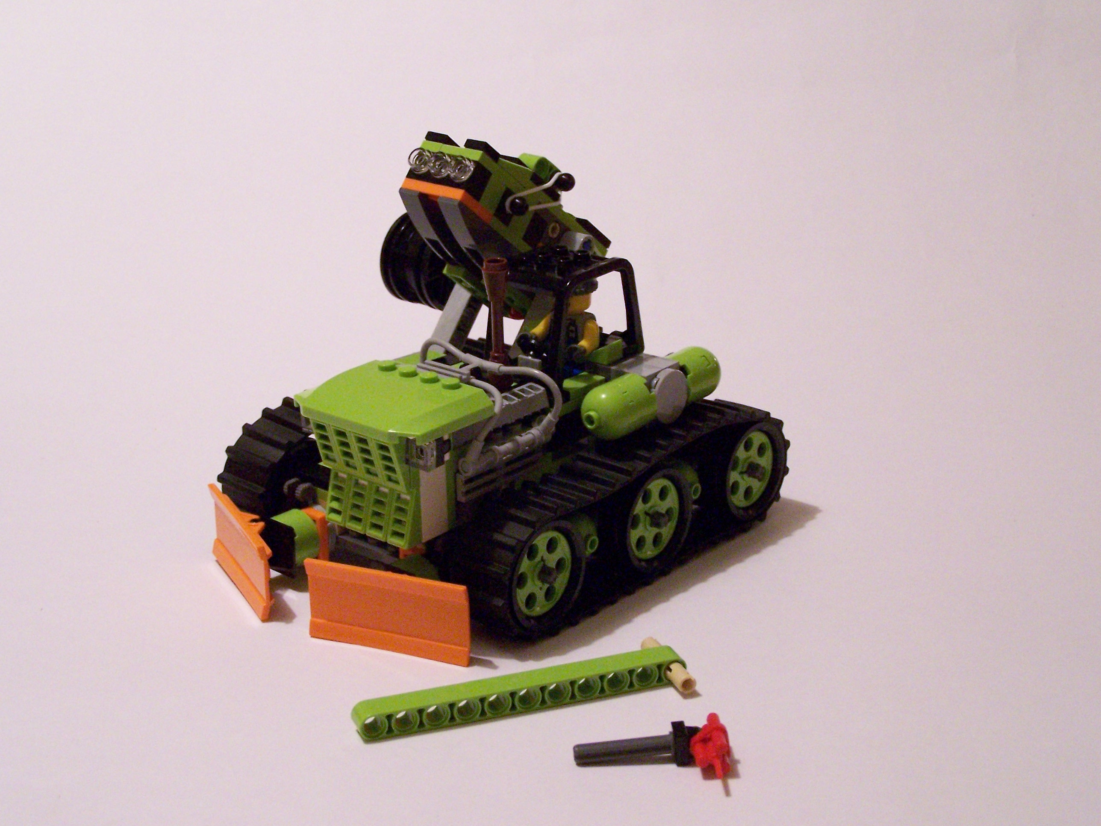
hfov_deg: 32.7
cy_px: 413
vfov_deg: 24.8
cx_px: 550
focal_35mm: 59
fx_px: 1877
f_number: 3.1
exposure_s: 1/20
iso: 400
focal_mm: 9.8
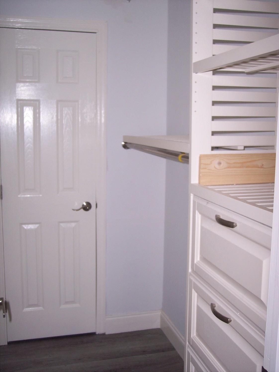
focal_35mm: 39
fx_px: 419
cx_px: 140
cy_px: 186
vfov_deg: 47.9
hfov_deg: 36.8
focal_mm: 8
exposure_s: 1/60
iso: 100
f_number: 2.8
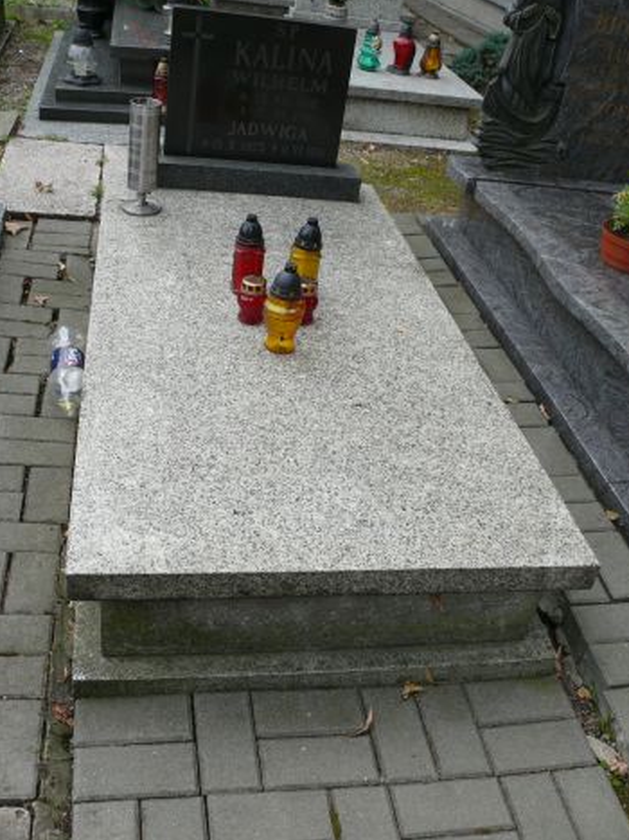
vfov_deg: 51.4
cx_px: 318
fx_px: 873
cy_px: 423
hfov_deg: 39.6
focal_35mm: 36
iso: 100
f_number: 4
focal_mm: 7.4
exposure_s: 1/200
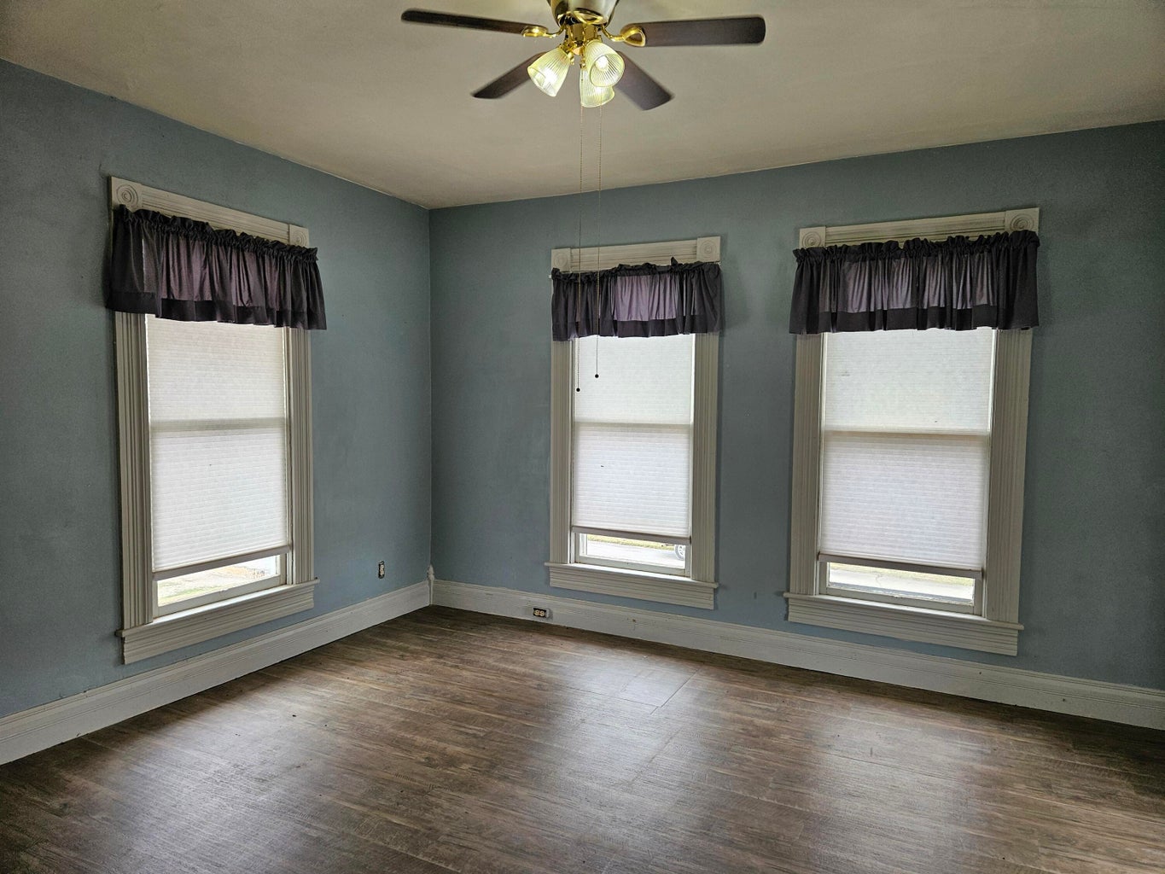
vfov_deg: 58.9
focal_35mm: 23
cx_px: 582
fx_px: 774
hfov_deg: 73.9
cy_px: 437
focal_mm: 5.4
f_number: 1.8
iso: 80
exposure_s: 1/120
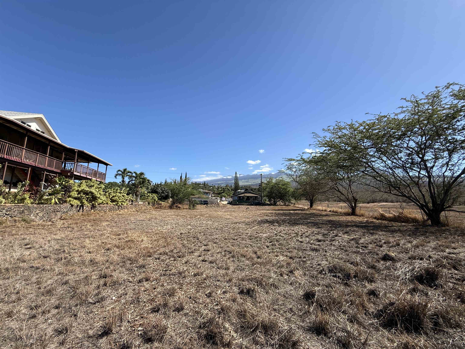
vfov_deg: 85.7
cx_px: 232
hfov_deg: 102.1
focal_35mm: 14
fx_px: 188
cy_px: 174
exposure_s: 1/1656
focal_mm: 2.22
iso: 50
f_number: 2.2
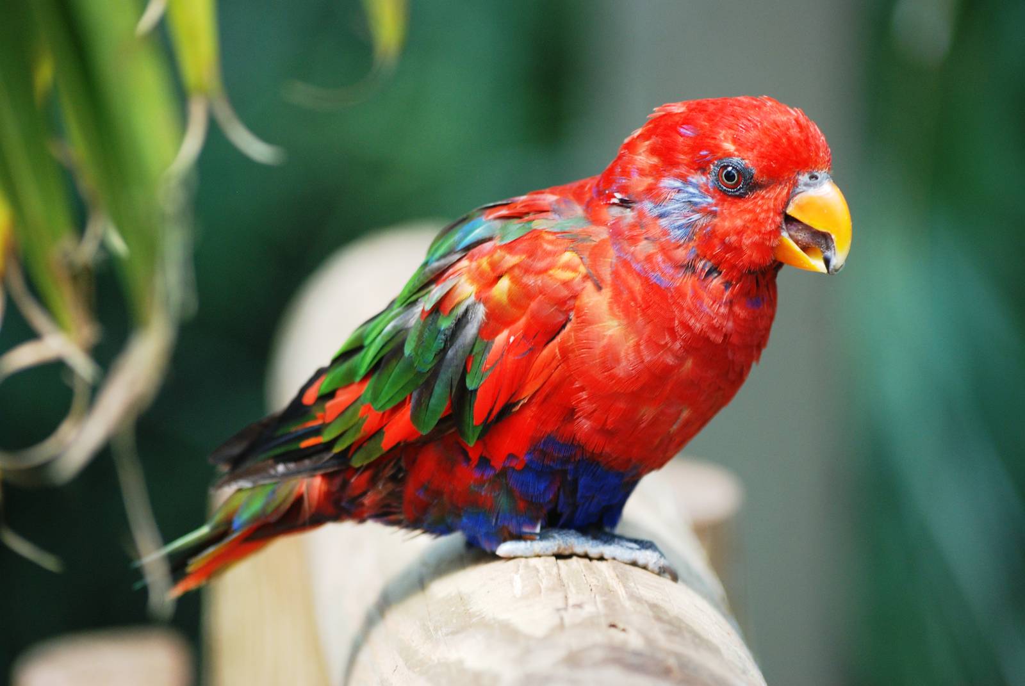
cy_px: 343
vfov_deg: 6.1
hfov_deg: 9.1
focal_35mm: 225
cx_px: 512
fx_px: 6414
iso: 400
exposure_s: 1/320
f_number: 4.5
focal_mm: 150
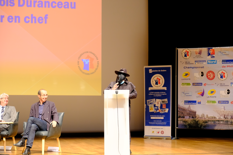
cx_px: 116
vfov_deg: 16.5
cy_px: 78
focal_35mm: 83
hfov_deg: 24.5
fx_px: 537
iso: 2000
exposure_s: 1/20
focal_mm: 55.6
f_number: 5
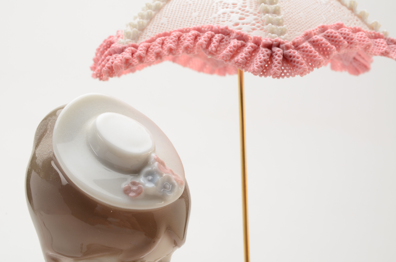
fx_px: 906
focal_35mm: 82
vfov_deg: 16.5
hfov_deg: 24.7
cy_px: 131
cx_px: 198
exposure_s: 1/160
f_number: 25
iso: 100
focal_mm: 55
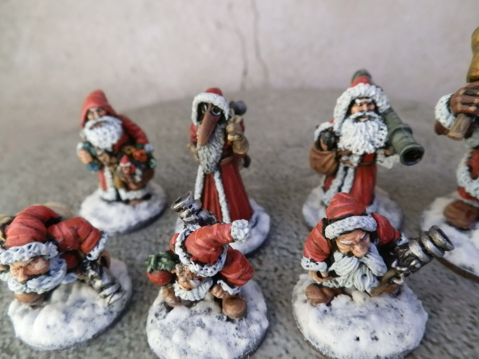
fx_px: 387
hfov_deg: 63.4
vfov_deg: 49.7
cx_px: 240
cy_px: 180
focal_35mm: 28
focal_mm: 5
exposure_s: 1/160
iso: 400
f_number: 3.1
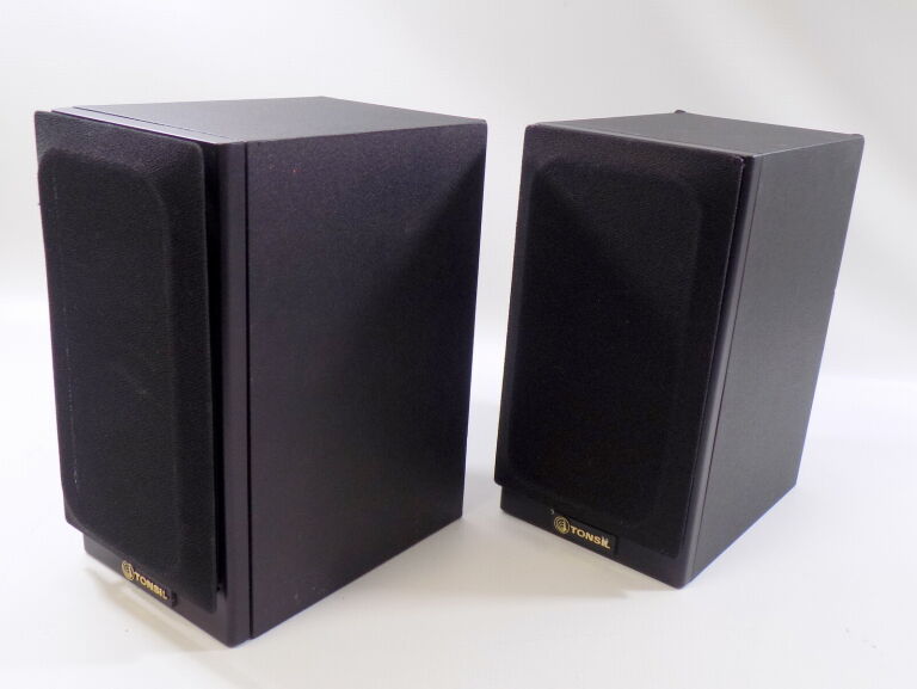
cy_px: 344
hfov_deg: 53.9
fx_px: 901
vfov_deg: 41.8
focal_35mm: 34
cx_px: 458
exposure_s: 1/30
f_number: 3.4
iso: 125
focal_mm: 6.1
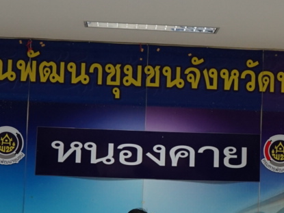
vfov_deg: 14.0
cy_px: 168
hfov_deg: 18.7
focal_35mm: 105
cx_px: 175
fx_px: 861
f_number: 4
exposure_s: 1/160
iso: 800
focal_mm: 28
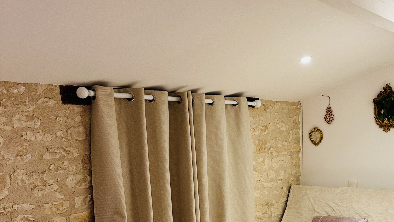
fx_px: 533
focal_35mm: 51
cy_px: 188
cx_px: 286
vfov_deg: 23.1
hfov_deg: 39.7
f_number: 1.78
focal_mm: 6.86
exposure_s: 1/50
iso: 200
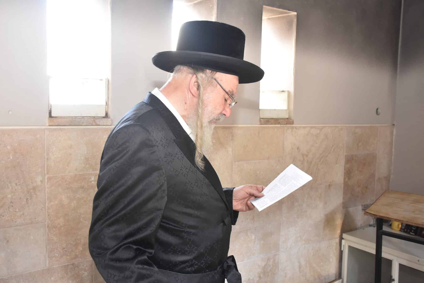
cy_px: 142
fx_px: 406
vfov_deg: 38.4
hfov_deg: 55.1
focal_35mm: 34
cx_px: 212
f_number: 5.6
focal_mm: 23
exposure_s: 1/100
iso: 1600
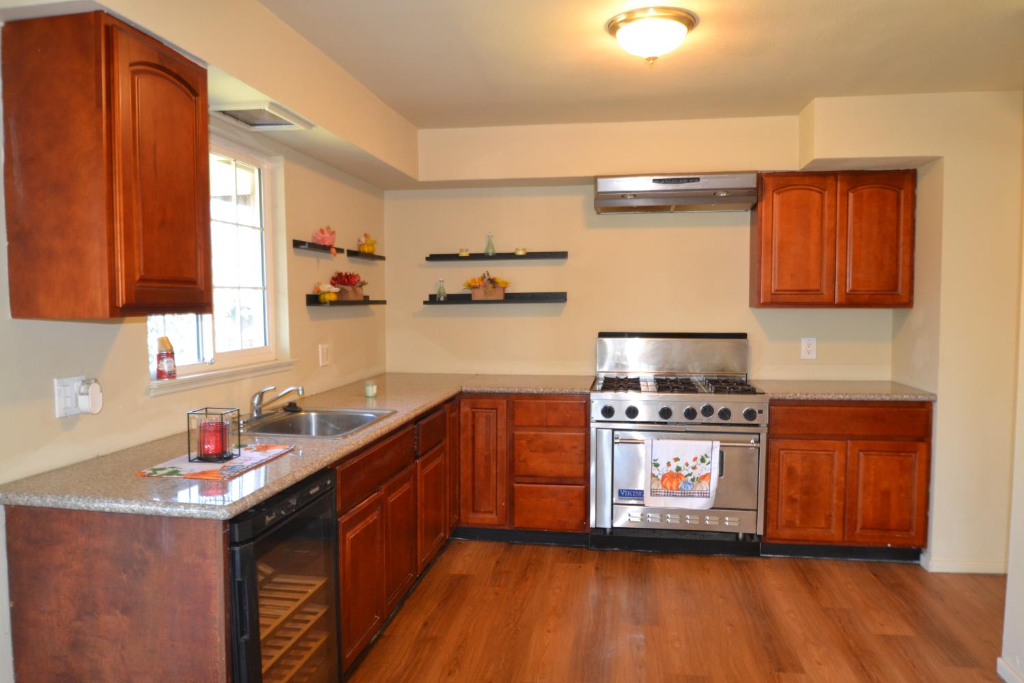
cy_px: 342
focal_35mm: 24
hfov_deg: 73.7
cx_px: 512
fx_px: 683
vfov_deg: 53.1
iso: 1000
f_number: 4
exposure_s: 1/60
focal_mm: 16
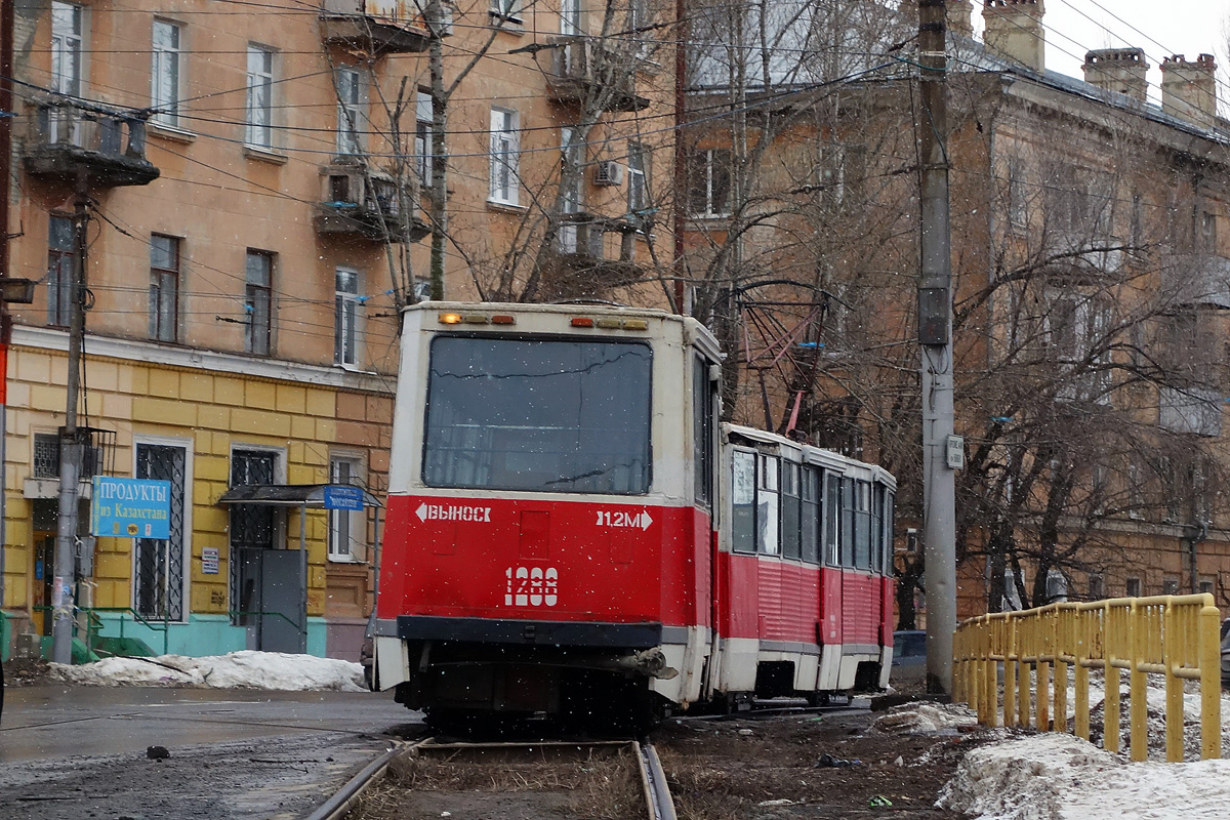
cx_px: 615
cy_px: 410
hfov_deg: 20.4
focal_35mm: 100
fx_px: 3416
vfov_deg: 13.7
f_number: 4.9
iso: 640
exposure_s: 1/500
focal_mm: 37.1
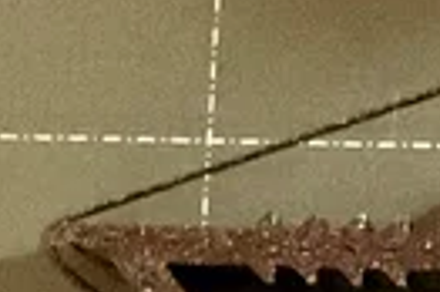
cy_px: 314
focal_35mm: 192
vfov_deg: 7.1
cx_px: 1019
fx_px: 2344
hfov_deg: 9.6
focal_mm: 3
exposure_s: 1/16
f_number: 1.8
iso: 640
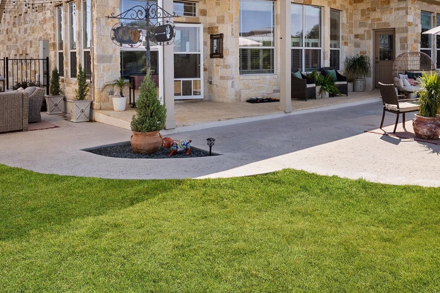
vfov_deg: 40.8
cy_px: 65
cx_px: 246
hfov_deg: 60.1
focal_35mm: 31
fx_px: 379
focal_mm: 18
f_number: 7.1
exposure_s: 1/125
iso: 250
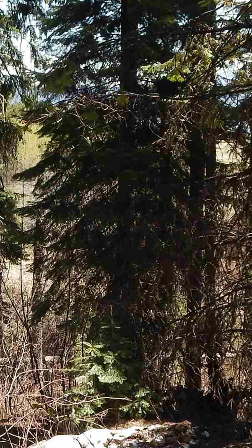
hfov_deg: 16.7
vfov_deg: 29.4
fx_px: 856
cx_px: 86
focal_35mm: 72
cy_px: 214
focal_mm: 4
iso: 125
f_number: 3
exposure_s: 1/500
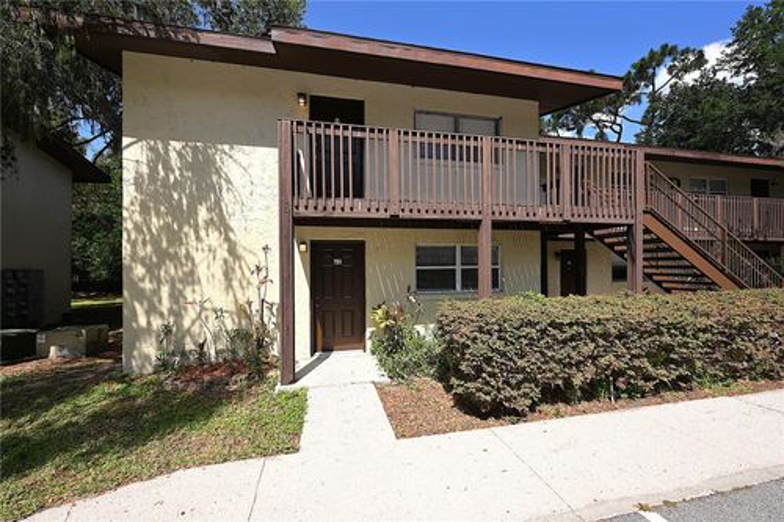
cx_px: 392
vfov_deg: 81.2
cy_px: 261
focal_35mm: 14
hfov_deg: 104.3
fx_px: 305
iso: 100
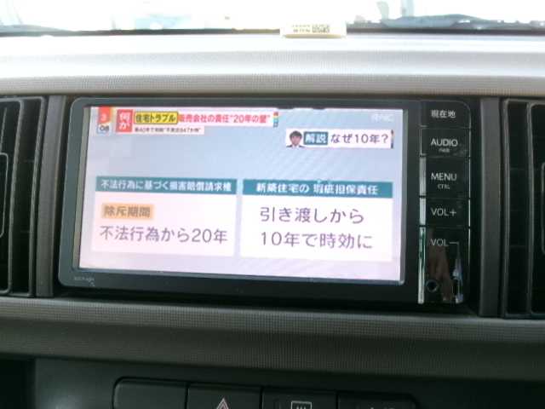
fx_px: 677
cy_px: 204
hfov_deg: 43.9
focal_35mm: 43
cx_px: 272
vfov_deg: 33.6
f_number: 4.7
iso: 167
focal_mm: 7.8
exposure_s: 1/34
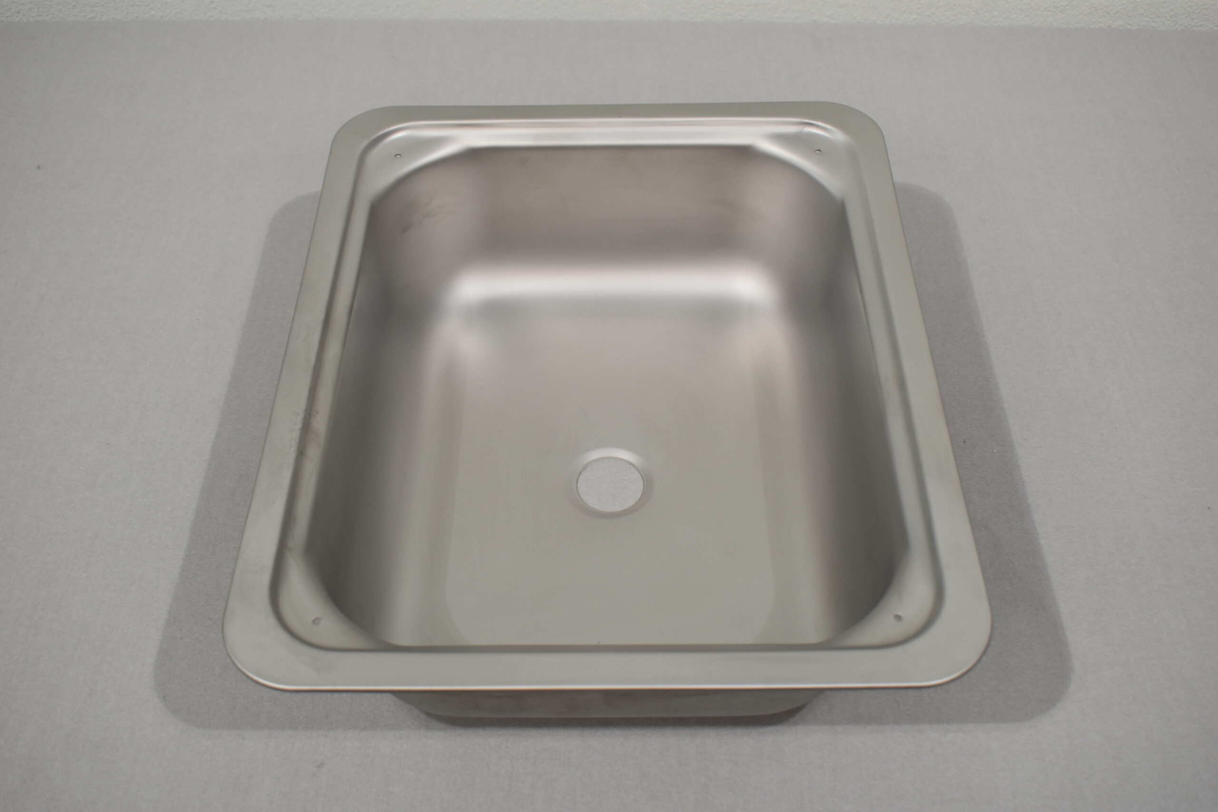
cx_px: 609
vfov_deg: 35.5
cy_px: 406
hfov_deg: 51.3
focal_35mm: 38
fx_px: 1269
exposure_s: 1/125
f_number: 5.6
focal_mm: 25
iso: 400
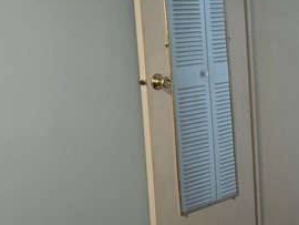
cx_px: 421
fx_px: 787
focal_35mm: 91
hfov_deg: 19.3
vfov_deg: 16.3
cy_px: 110
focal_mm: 6.76
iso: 160
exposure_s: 1/60
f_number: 1.78
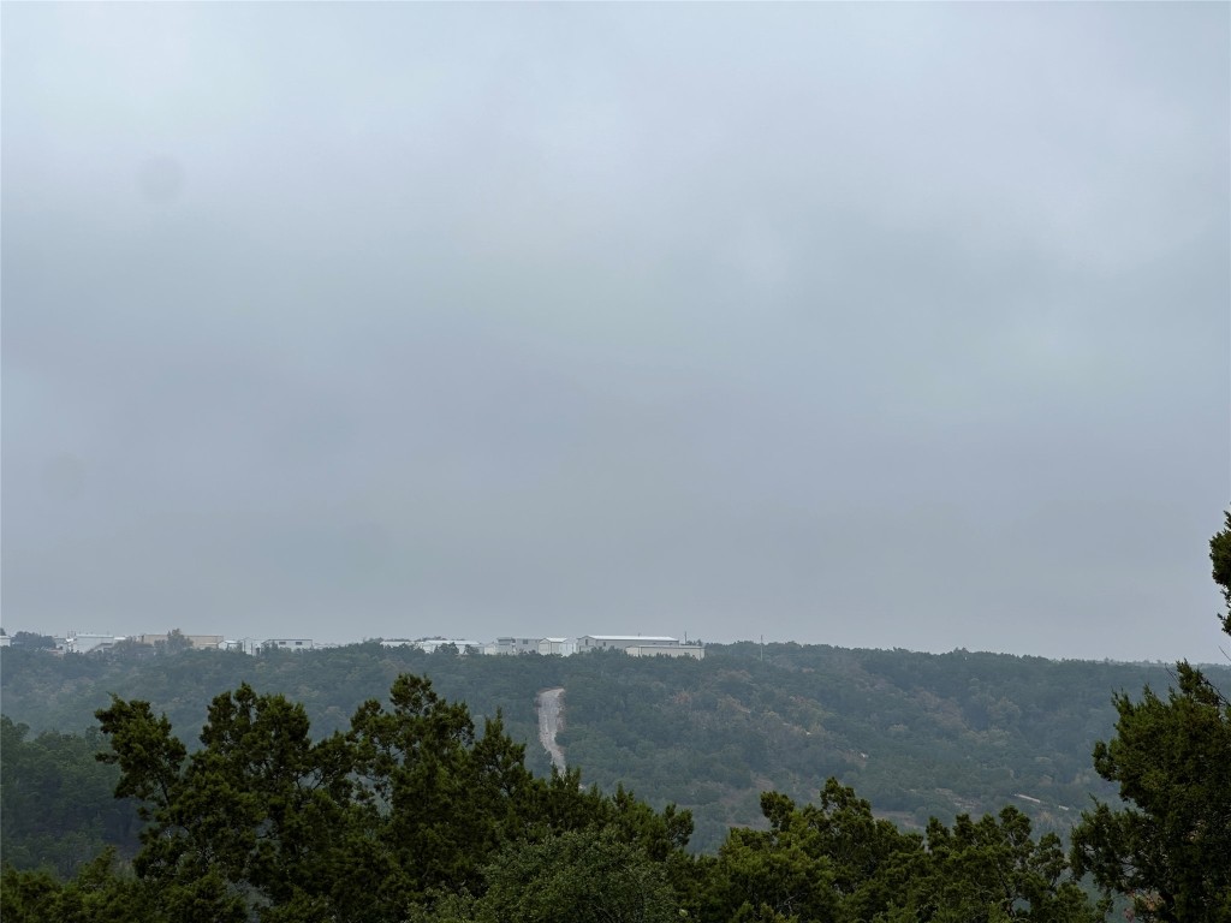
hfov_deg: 25.3
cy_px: 462
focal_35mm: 77
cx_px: 616
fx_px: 2738
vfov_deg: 19.1
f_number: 2.8
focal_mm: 9
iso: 32
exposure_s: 1/348
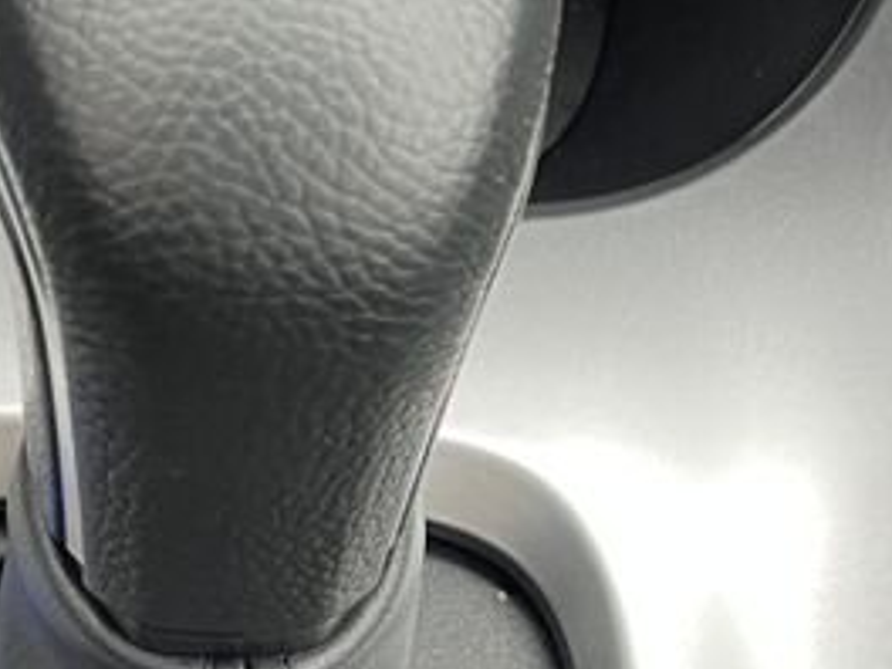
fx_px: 2603
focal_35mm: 101
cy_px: 753
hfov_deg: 19.2
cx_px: 135
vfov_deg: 14.3
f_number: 1.6
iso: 125
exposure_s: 1/85
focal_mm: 5.1
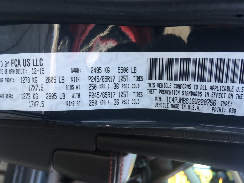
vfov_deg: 48.2
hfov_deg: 61.7
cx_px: 122
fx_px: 204
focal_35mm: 29
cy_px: 92
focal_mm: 4.15
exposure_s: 1/60
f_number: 2.2
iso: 32
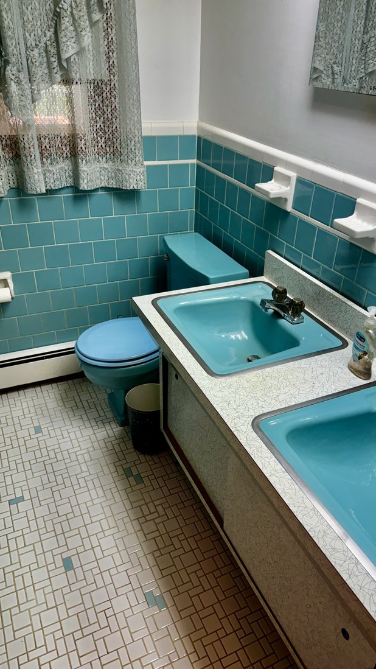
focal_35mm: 27
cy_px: 343
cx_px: 223
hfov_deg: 42.7
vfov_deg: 69.9
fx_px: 479
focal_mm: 6.76
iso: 160
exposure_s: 1/120
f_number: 1.78
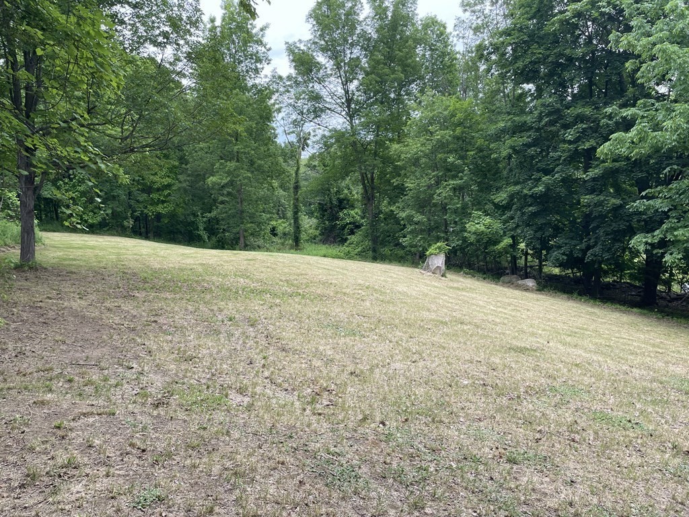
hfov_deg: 67.3
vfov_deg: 53.1
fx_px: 518
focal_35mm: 26
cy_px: 258
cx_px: 344
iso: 32
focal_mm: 4.2
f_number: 1.6
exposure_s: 1/424
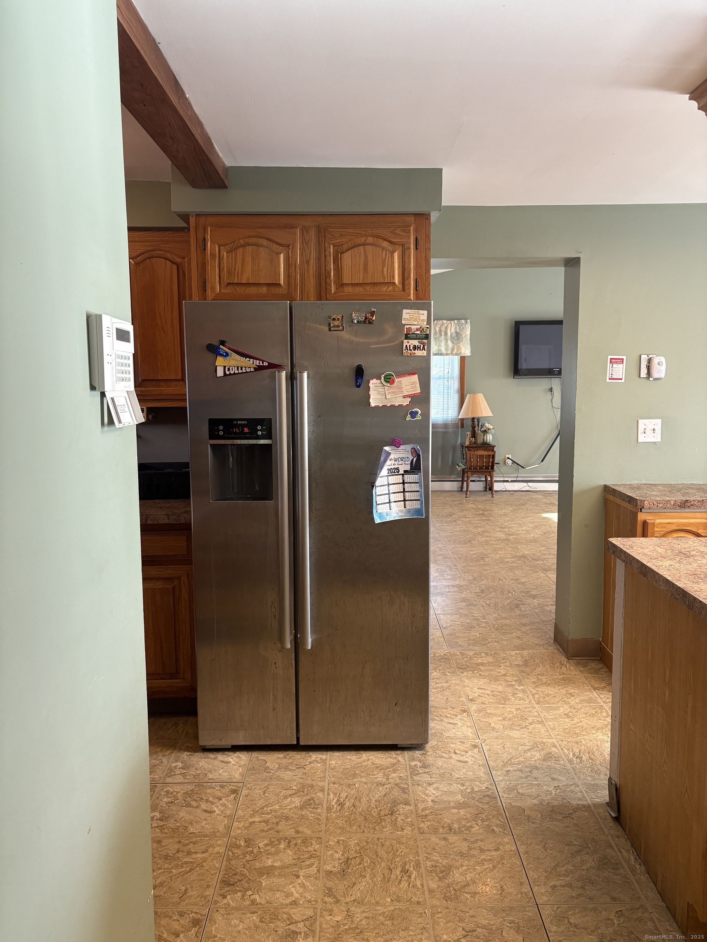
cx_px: 354
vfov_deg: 67.3
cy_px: 471
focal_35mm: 26
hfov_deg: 53.1
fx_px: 708
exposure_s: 1/60
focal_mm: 5.96
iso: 160
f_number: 1.6
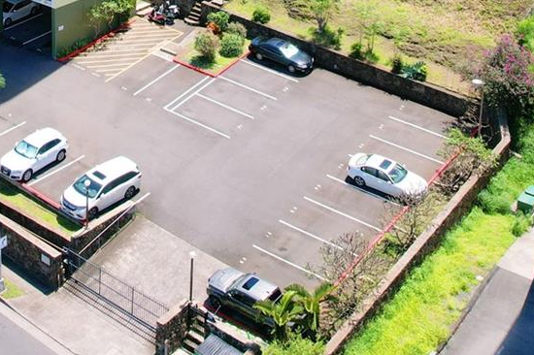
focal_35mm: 64
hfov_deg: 30.8
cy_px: -151
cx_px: 120
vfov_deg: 19.0
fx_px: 949
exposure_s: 1/1600
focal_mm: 8.38
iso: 150
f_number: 2.8
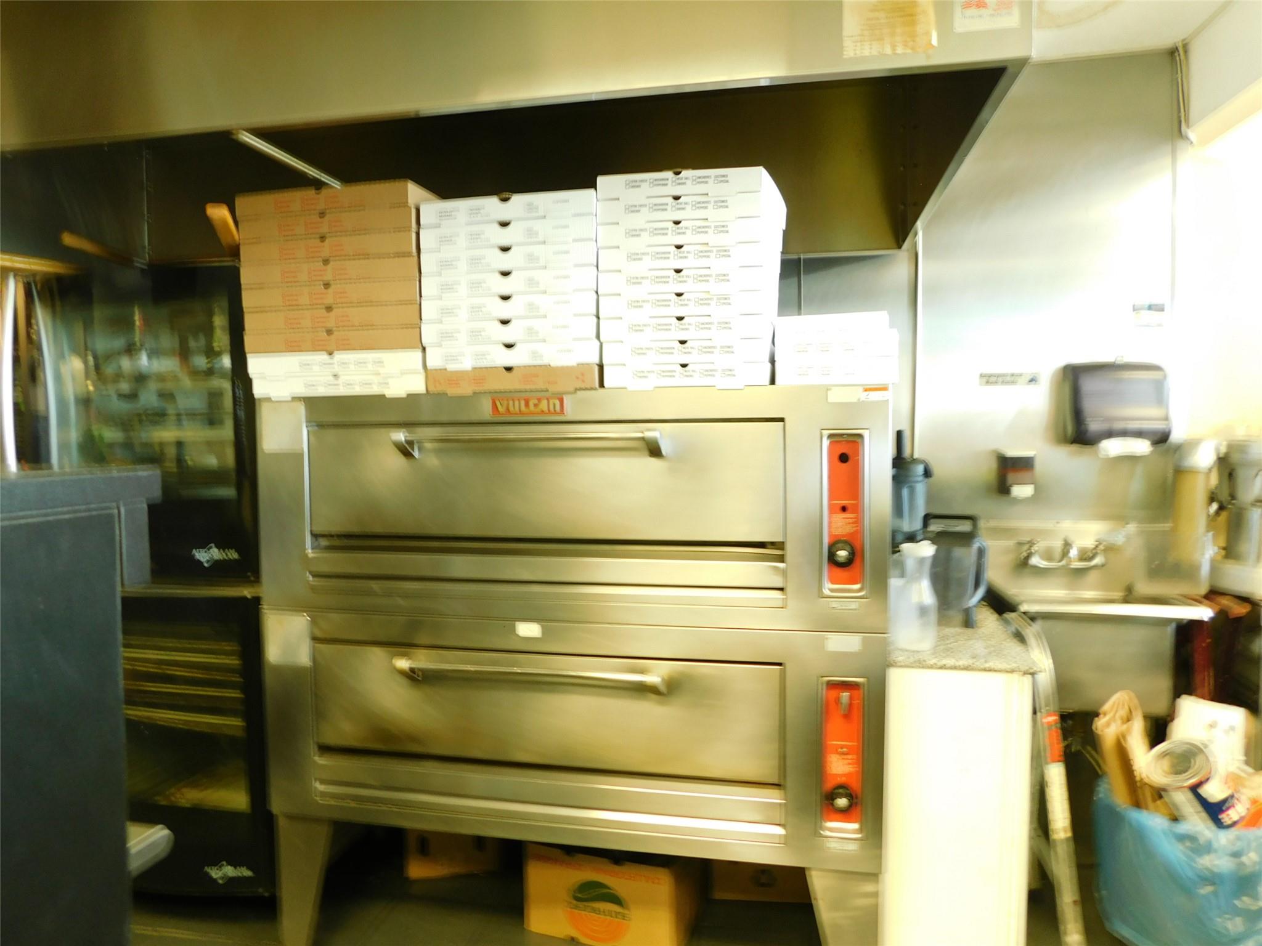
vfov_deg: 58.9
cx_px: 631
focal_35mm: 23
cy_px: 473
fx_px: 839
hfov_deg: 73.9
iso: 125
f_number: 3
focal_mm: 4
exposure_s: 1/2
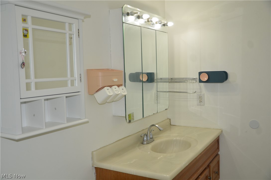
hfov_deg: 53.2
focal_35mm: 36
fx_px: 270
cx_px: 136
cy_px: 90
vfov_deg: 36.7
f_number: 3.8
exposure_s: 1/125
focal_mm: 24
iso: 400
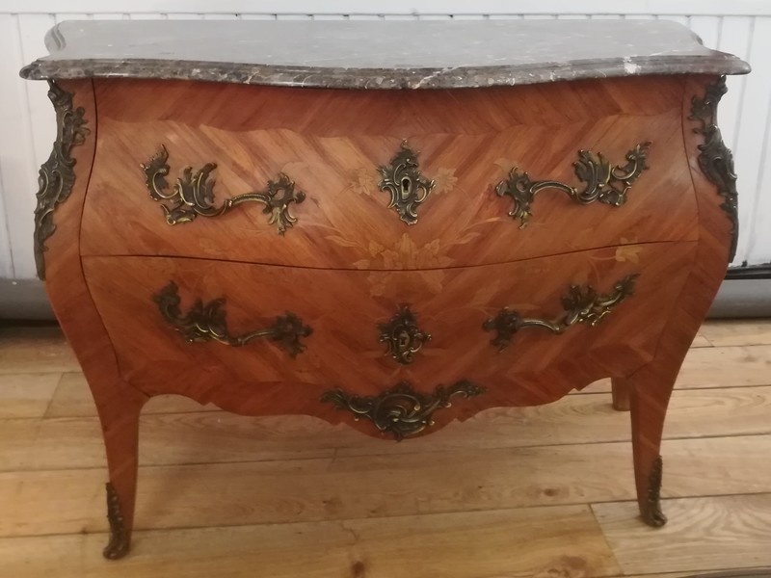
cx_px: 386
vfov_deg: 49.7
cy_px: 289
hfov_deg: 63.4
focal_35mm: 28
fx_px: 624
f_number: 2.2
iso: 500
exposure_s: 1/20
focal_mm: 3.83
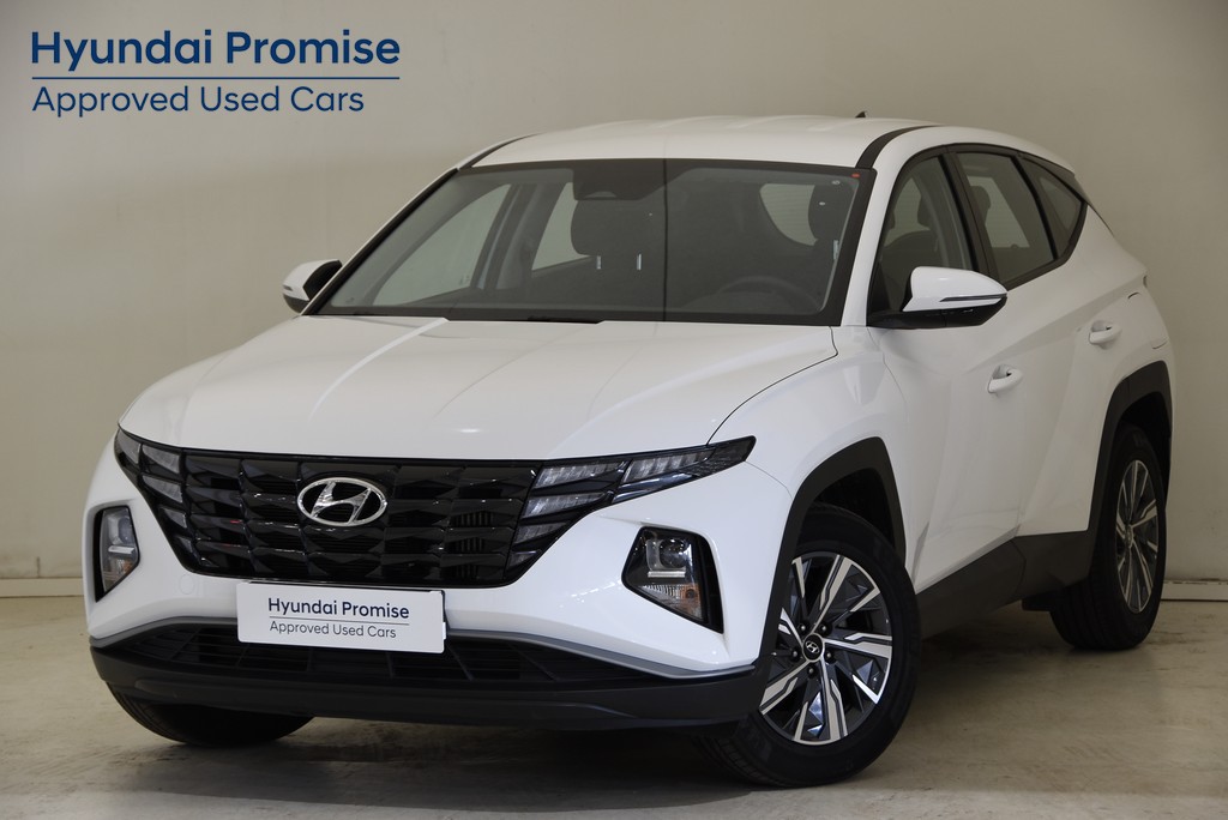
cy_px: 410
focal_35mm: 105
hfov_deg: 19.4
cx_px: 614
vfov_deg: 13.1
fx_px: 3584
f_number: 5.6
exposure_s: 1/20
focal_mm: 70
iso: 320
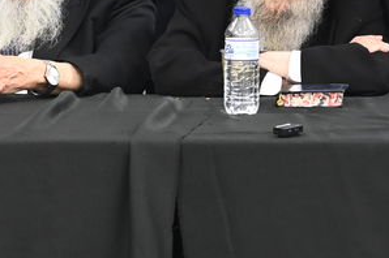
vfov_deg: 5.2
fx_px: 2839
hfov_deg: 7.8
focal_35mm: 263
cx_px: 346
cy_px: -93
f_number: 4.5
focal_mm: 56
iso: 2000
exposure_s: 1/160
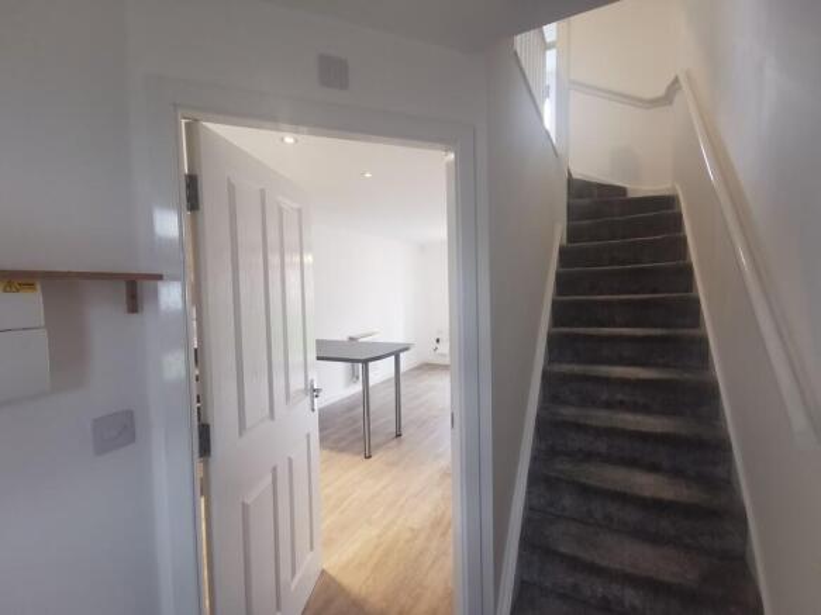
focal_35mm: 16
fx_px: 379
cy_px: 308
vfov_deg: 78.1
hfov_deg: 94.5
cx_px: 410
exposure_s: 1/33.3
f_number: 2.2
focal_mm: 2.35
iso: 250
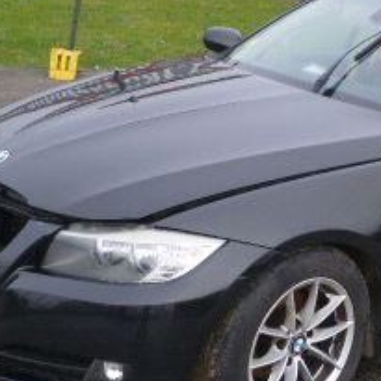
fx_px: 859
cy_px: 132
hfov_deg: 24.7
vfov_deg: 24.9
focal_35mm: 69
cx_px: 286
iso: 100
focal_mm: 4.5
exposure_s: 1/80
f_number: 3.9
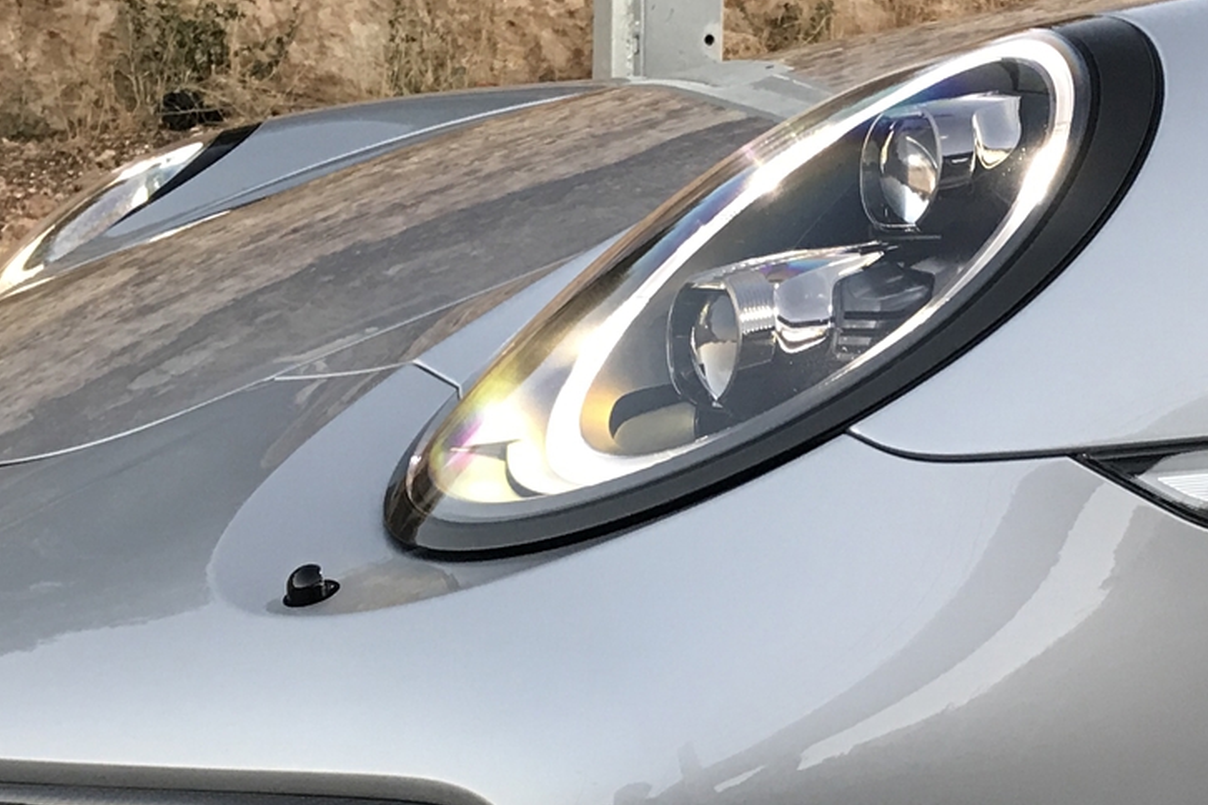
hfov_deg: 25.8
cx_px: 972
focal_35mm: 77
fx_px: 2584
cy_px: 476
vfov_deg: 17.7
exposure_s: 1/32
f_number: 1.8
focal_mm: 3.99
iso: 25
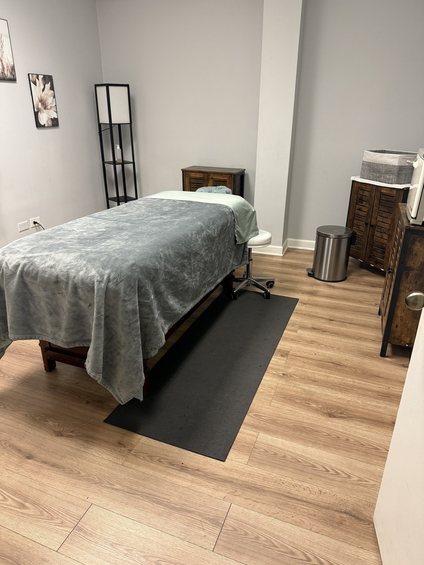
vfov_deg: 71.6
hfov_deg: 56.8
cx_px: 212
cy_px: 282
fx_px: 392
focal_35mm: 24
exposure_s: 1/60
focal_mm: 6.76
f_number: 1.78
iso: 200
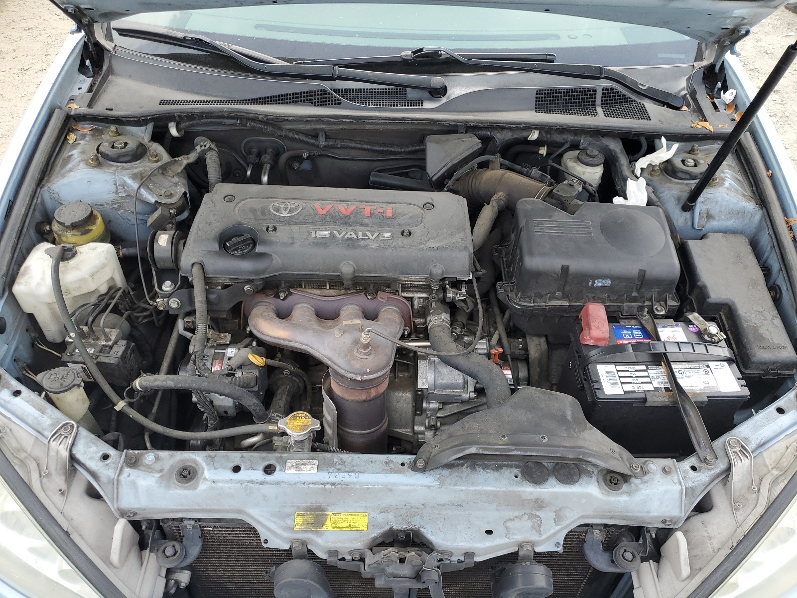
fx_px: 599
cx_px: 398
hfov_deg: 67.3
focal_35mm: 26
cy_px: 299
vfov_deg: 53.1
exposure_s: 1/400
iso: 50
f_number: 1.5
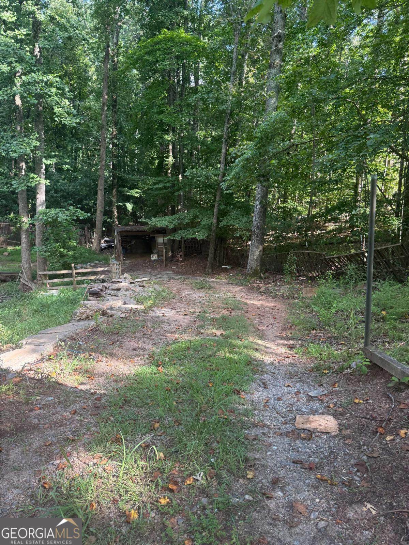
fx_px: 378
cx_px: 204
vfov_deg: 71.6
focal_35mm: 24
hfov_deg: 56.8
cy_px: 272
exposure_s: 1/234
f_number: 1.78
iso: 100
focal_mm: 6.76
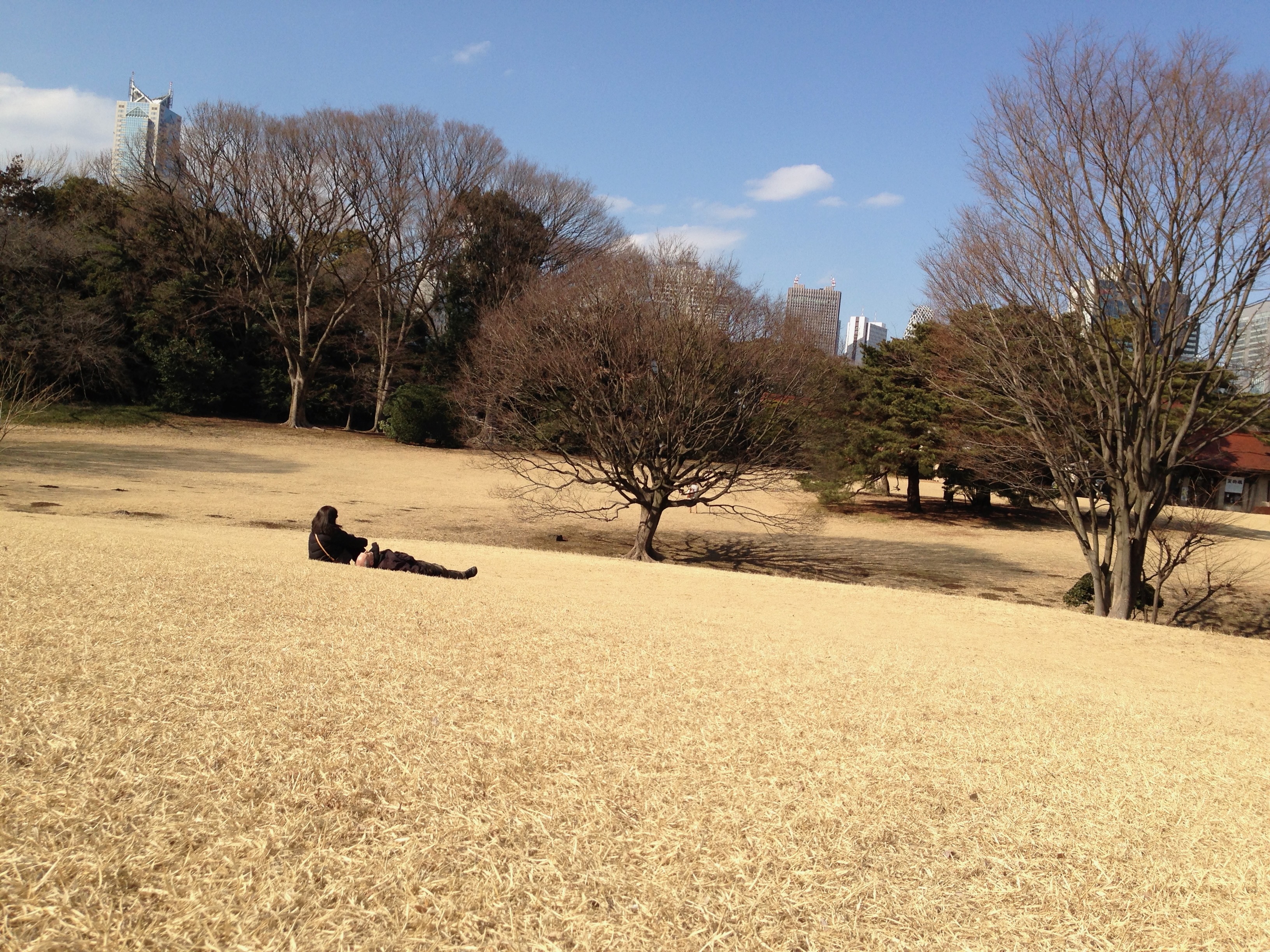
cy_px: 476
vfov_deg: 42.9
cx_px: 635
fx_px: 1211
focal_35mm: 33
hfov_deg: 55.4
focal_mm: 4.13
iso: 50
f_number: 2.4
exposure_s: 1/1595
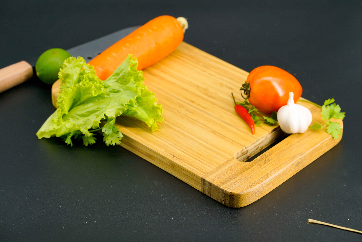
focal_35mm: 85
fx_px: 855
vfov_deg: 16.1
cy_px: 121
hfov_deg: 23.9
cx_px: 181
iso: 400
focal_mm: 85
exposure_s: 1/100
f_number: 8
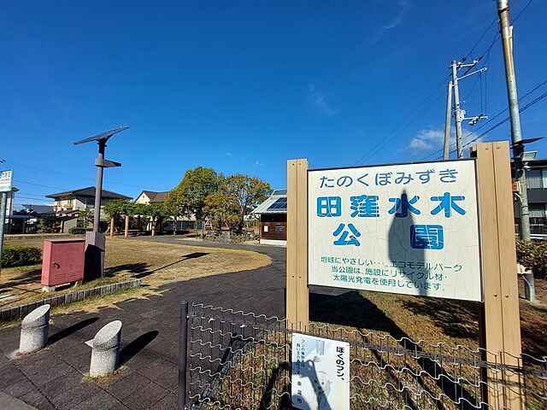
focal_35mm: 13
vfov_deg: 89.9
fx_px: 205
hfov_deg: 106.2
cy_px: 205
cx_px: 274
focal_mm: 1.74
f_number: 2.2
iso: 50
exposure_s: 1/2666
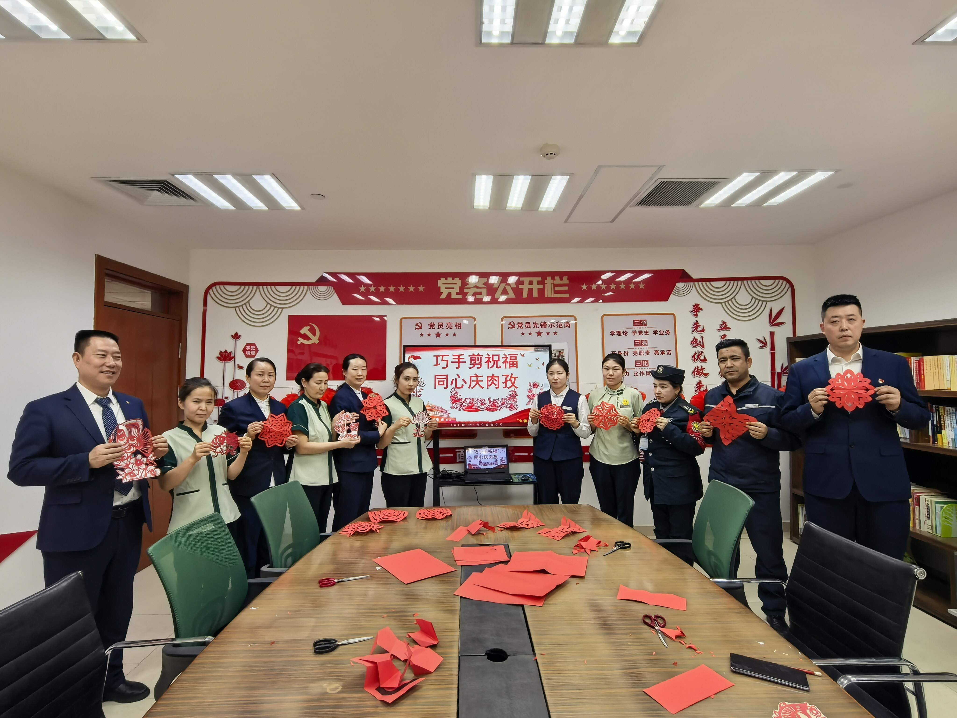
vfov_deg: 74.7
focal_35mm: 17
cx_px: 478
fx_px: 470
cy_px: 359
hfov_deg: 91.0
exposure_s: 1/50
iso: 200
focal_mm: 1.95
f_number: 2.2
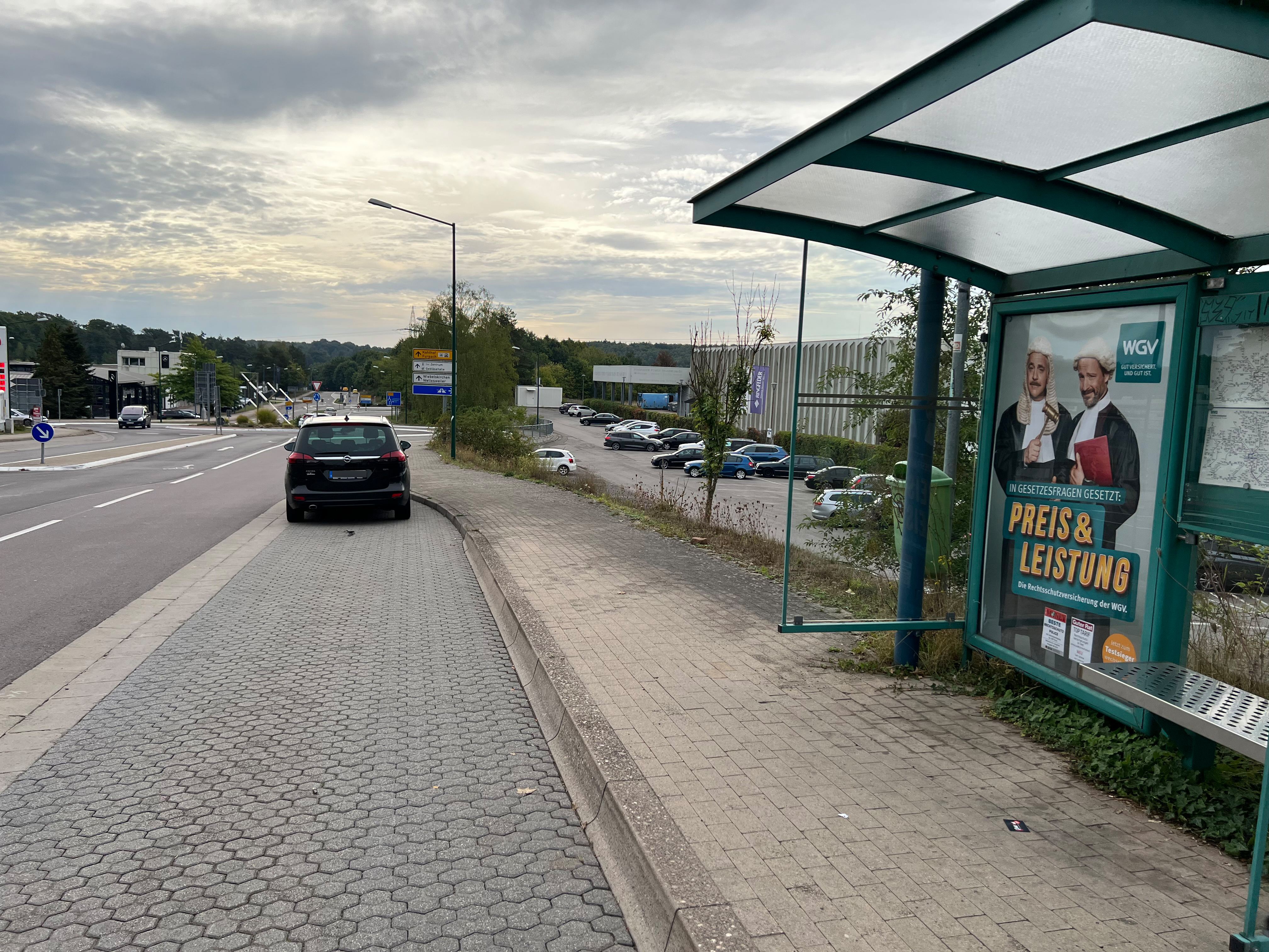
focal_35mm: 26
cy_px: 476
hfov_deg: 67.3
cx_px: 634
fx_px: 953
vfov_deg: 53.1
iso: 50
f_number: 1.5
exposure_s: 1/5319
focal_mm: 5.7
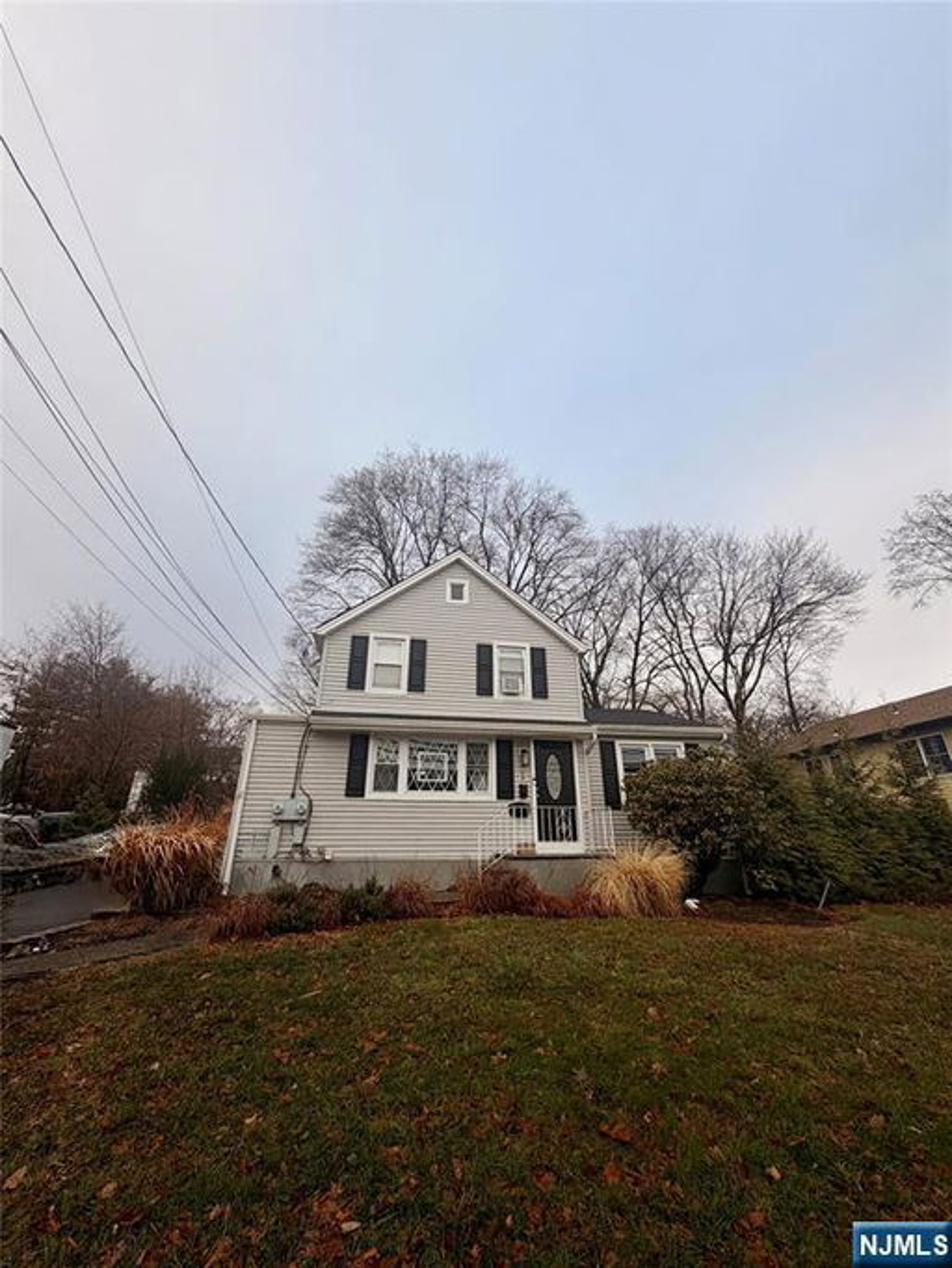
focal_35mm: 14
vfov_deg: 102.0
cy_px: 634
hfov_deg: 85.7
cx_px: 476
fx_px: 513
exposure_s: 1/770
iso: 40
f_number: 2.2
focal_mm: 2.22
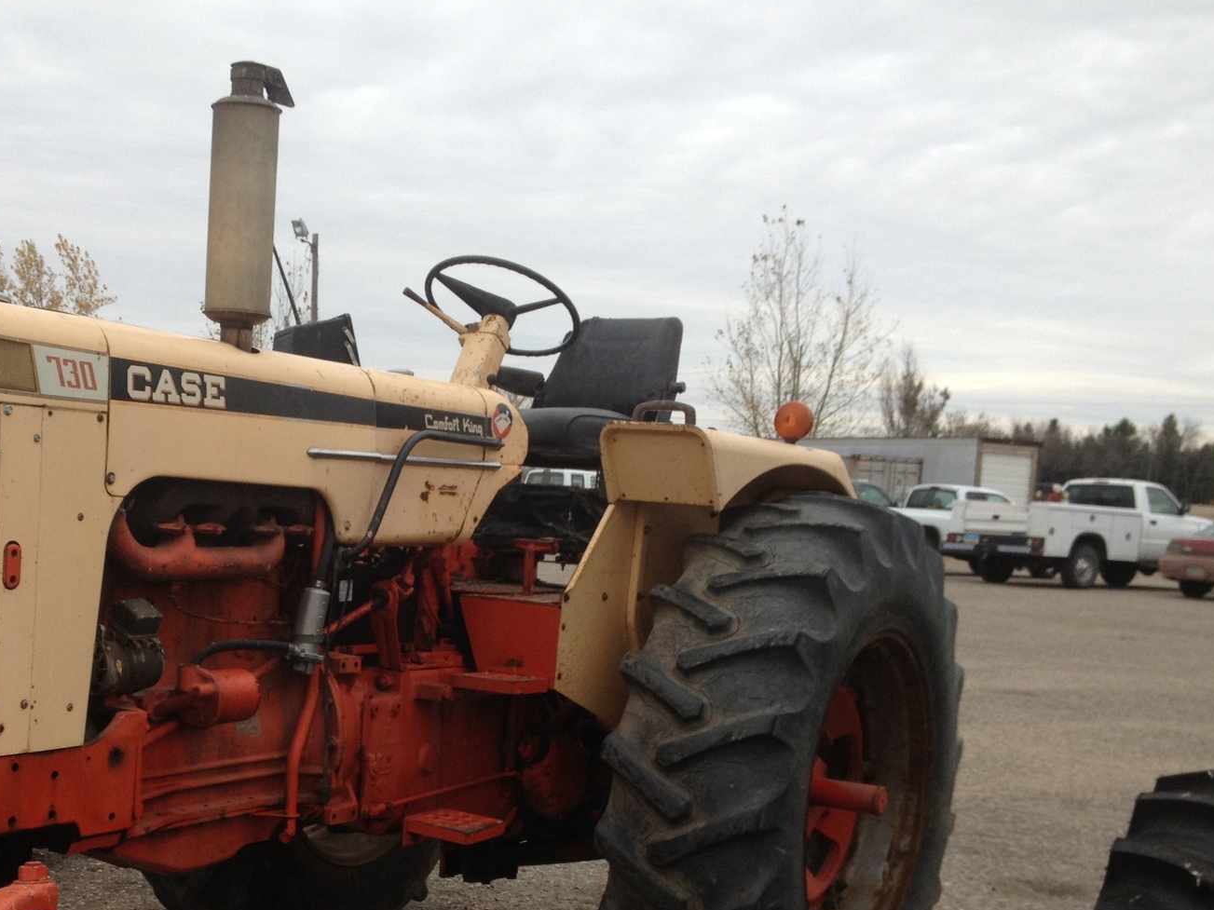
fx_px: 1929
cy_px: 663
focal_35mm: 55
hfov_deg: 34.6
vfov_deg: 26.3
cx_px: 391
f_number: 2.4
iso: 64
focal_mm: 4.28
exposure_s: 1/204
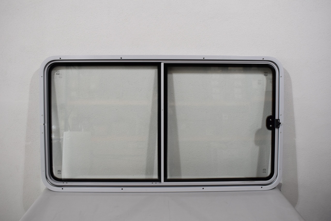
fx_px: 276
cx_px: 166
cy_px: 110
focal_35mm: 30
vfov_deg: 43.6
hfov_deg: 61.9
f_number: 5.6
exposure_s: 1/125
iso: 400
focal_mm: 20
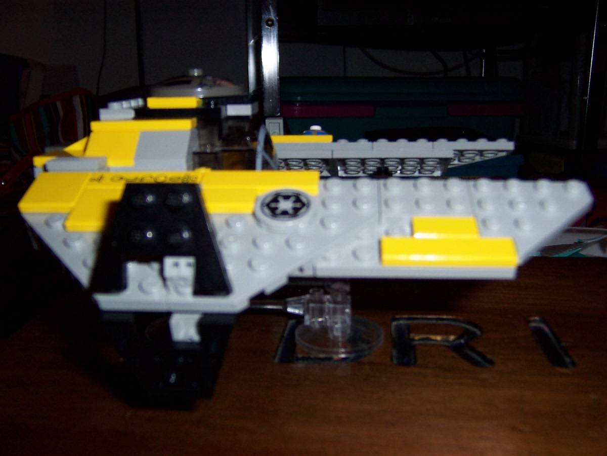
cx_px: 304
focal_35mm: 36
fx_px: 631
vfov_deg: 39.7
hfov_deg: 51.4
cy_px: 228
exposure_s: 1/60
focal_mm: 5.6
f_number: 2.8
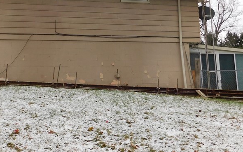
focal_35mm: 46
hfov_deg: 43.4
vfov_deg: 27.5
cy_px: 32
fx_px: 305
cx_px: 110
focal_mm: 4.5
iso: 125
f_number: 3.1
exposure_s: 1/400
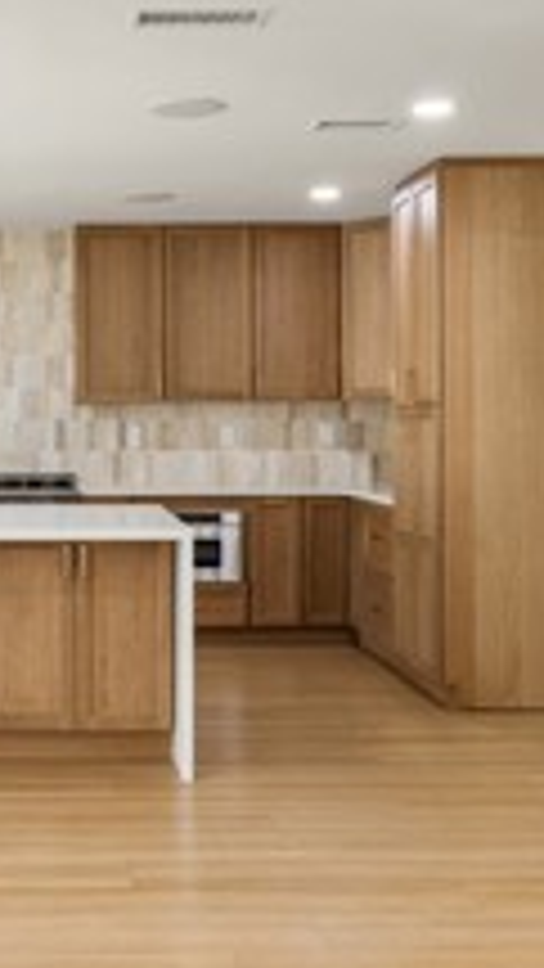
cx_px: 54
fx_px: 1322
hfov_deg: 22.7
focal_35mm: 52
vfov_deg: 40.1
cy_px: 421
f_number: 8
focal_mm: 16.5
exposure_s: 1/13
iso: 100
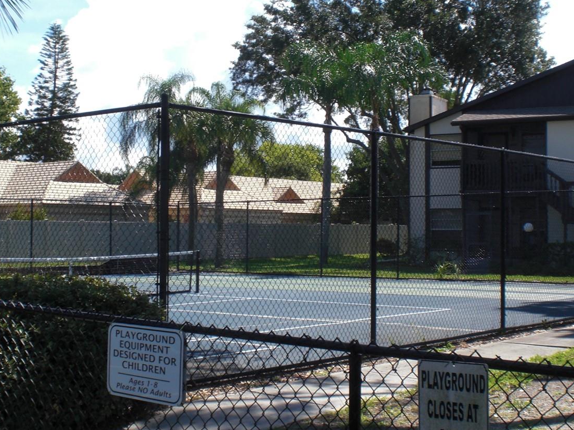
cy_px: 202
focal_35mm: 55
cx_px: 267
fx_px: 912
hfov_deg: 34.9
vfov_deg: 26.6
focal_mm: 6.3
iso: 64
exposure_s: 1/250
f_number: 5.6
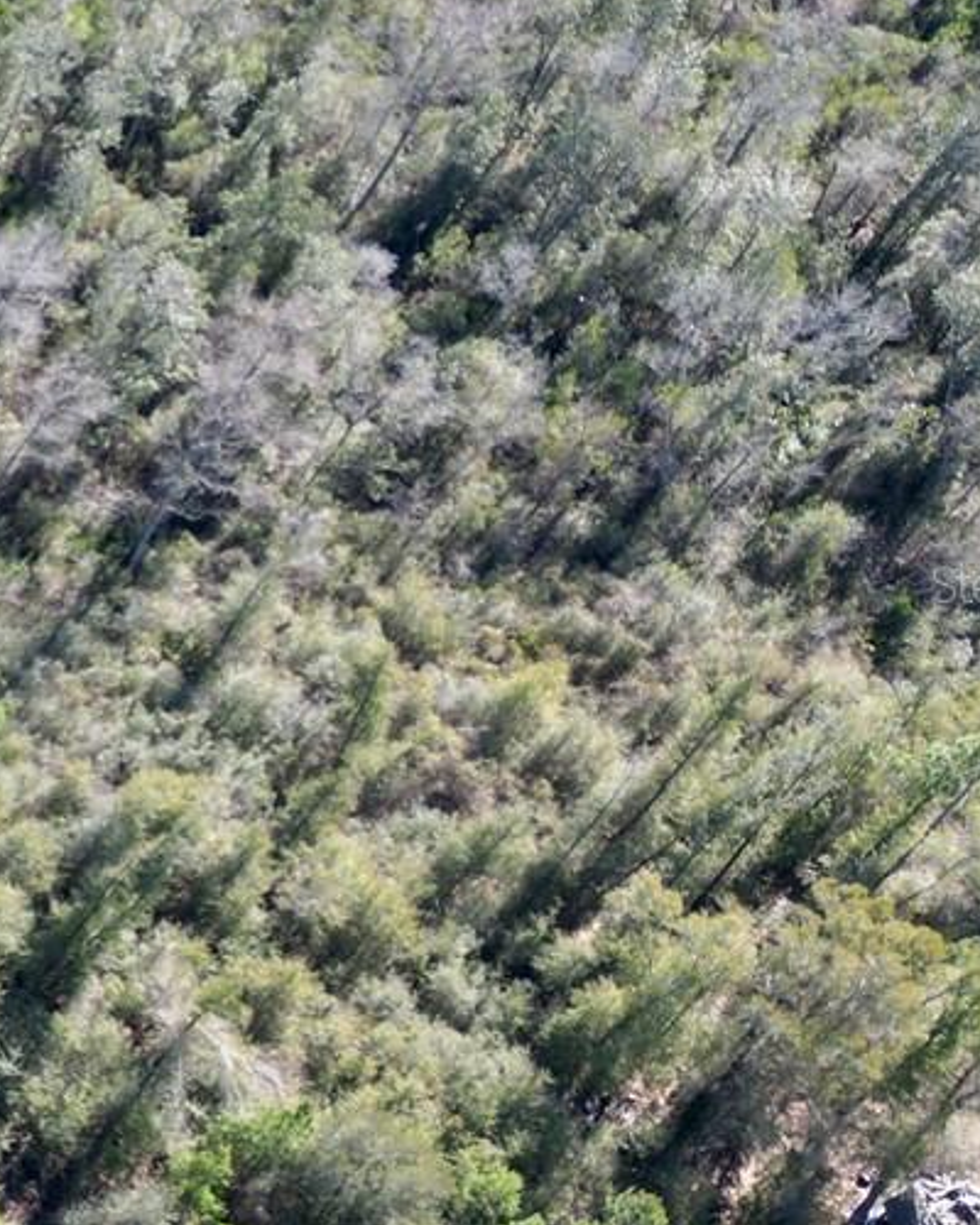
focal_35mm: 75
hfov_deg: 16.8
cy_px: 583
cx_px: -799
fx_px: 2719
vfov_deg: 25.4
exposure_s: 1/1000
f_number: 1.7
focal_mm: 6.72
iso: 150
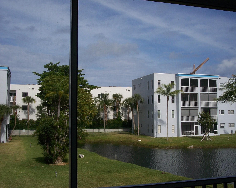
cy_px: 92
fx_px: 293
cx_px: 123
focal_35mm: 42
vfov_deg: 35.7
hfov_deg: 43.8
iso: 100
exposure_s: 1/750
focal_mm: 8
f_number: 5.6
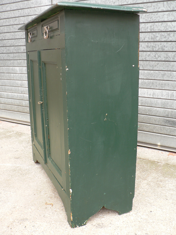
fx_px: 244
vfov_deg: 51.4
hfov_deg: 39.7
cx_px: 88
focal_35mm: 36
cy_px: 118
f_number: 2.8
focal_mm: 6
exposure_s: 1/80
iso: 80
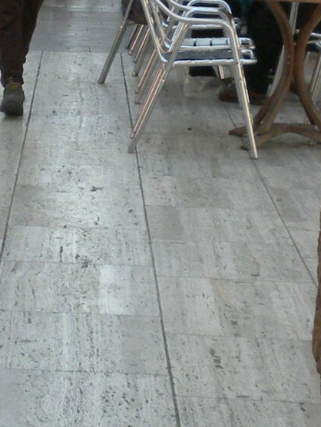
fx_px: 2101
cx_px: -58
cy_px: 91
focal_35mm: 170
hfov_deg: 8.6
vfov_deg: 11.6
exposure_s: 1/534
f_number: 3.5
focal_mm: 6.6
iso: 188
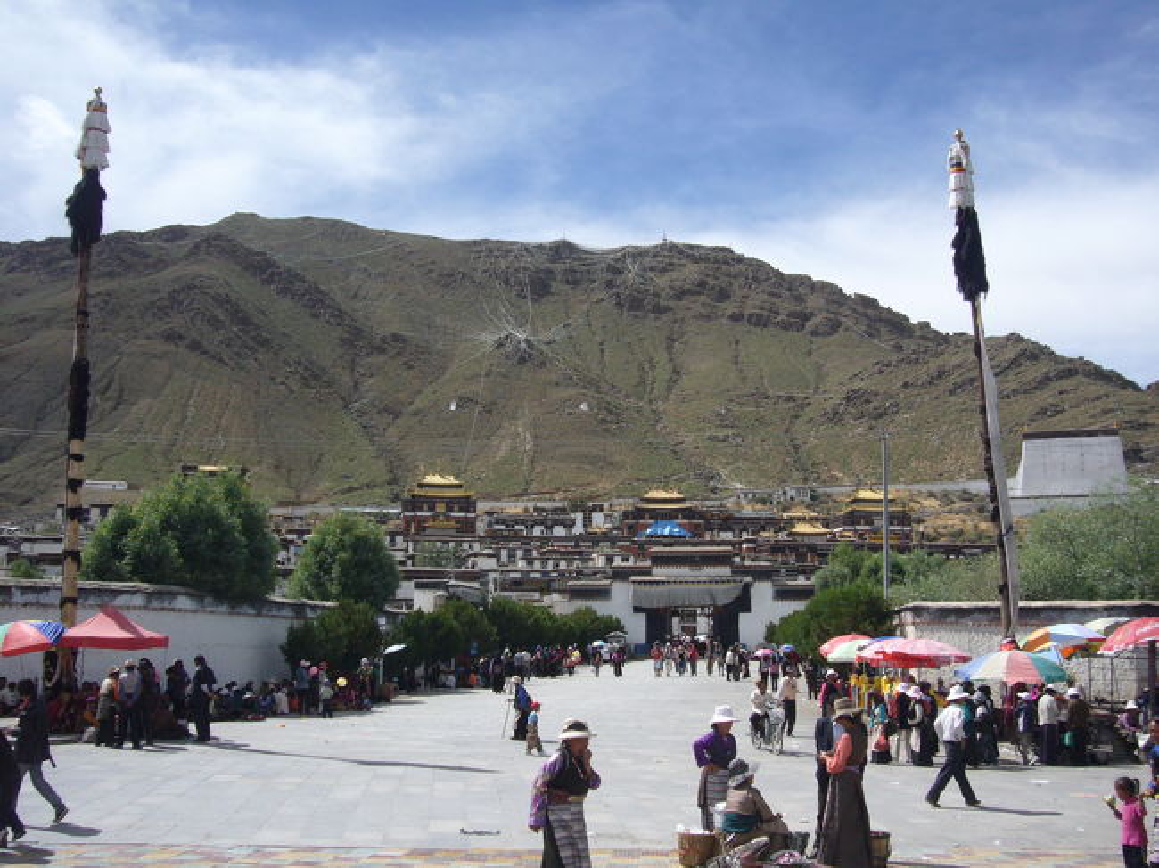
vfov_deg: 38.6
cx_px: 580
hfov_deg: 50.2
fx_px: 1238
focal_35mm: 37
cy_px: 434
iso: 100
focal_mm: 6.1
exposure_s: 1/400
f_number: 6.3
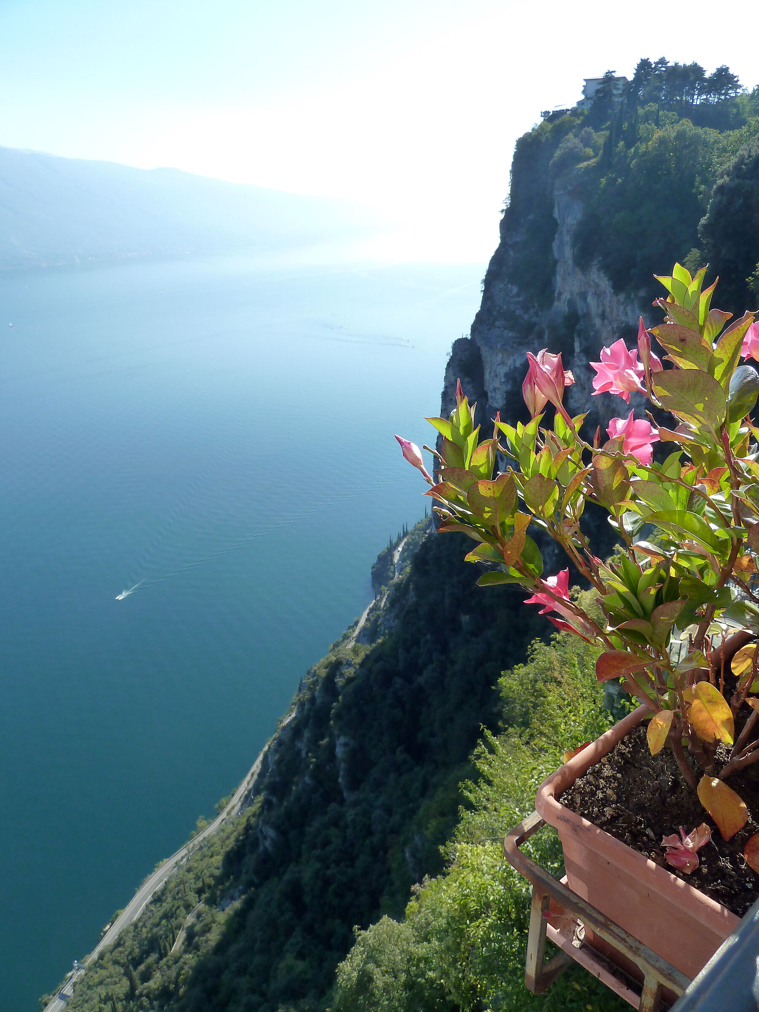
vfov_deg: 69.4
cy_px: 506
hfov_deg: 54.9
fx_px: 731
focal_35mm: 25
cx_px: 380
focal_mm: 4.1
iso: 125
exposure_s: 1/400
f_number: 4
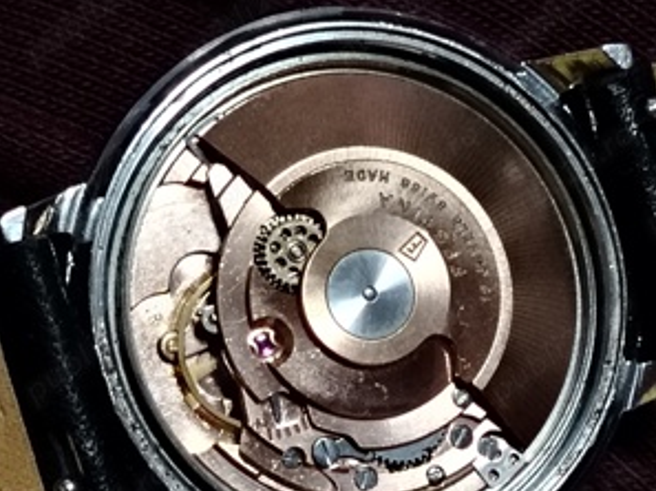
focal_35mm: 178
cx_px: 329
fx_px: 3369
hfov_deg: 11.1
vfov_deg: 8.3
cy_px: 385
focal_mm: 5.25
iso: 429
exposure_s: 1/50
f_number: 1.75
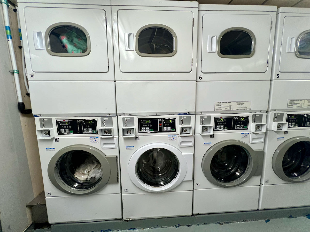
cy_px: 116
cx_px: 155
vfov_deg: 89.9
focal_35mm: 13
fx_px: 116
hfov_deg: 106.2
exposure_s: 1/120
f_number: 1.8
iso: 125
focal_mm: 1.57
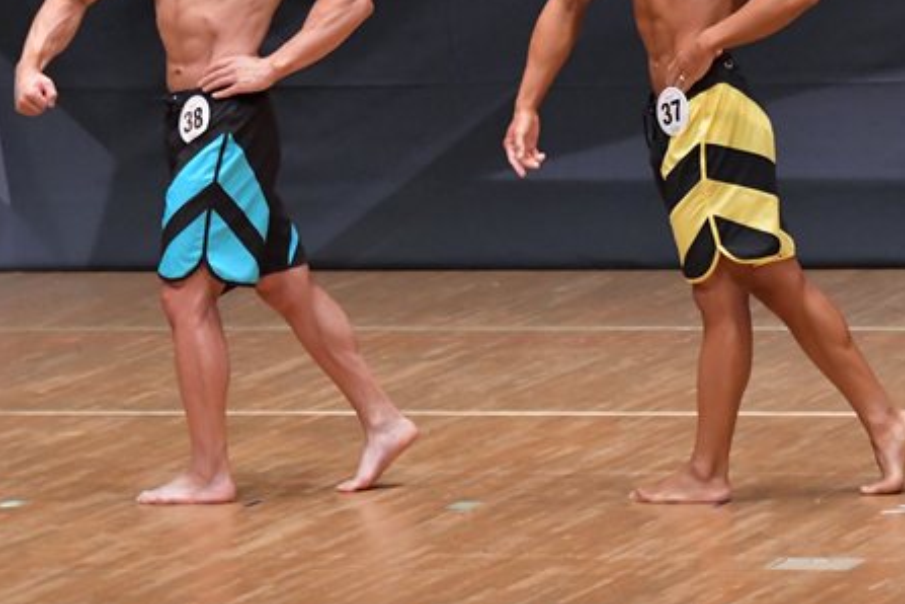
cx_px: 568
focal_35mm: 468
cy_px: 87
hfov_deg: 4.4
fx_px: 11764
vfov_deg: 2.9
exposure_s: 1/400
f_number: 5.6
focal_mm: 180
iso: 6400
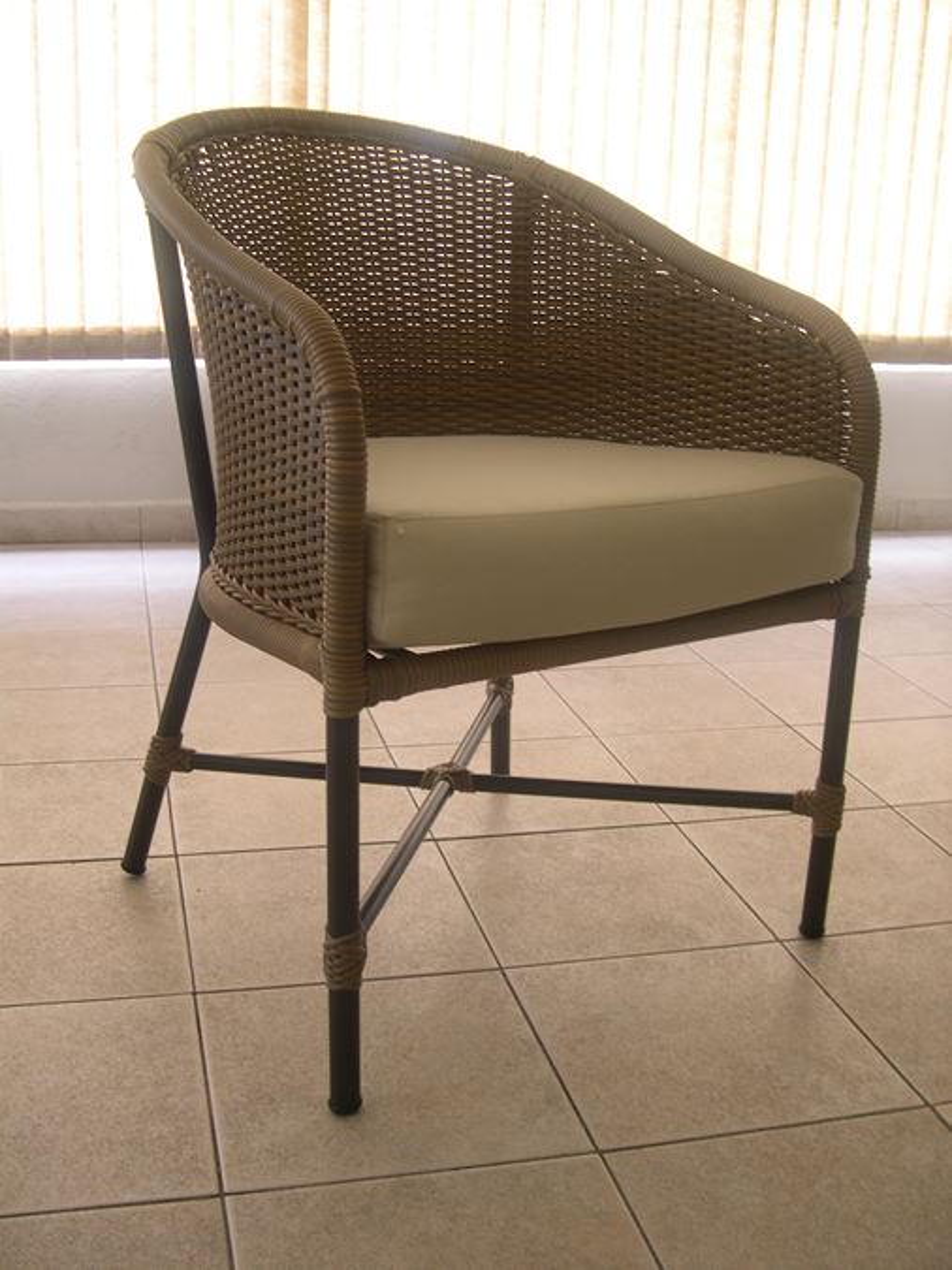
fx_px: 1394
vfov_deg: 49.0
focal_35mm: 38
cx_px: 476
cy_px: 635
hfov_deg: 37.7
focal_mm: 8
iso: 100
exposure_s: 1/32.3
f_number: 2.8
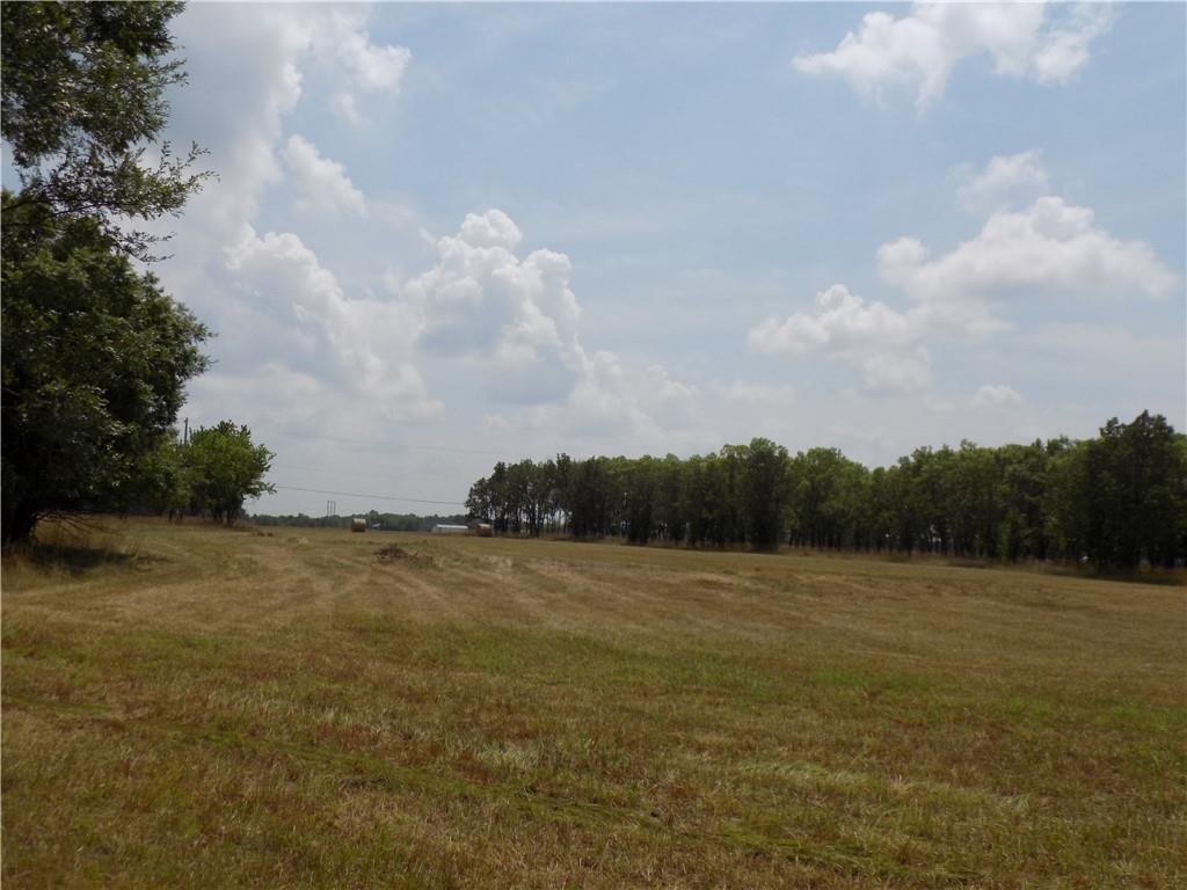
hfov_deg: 60.0
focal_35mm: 30
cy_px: 445
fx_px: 1029
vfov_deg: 46.8
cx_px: 594
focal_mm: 5.3
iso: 80
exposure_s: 1/250
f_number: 10.6
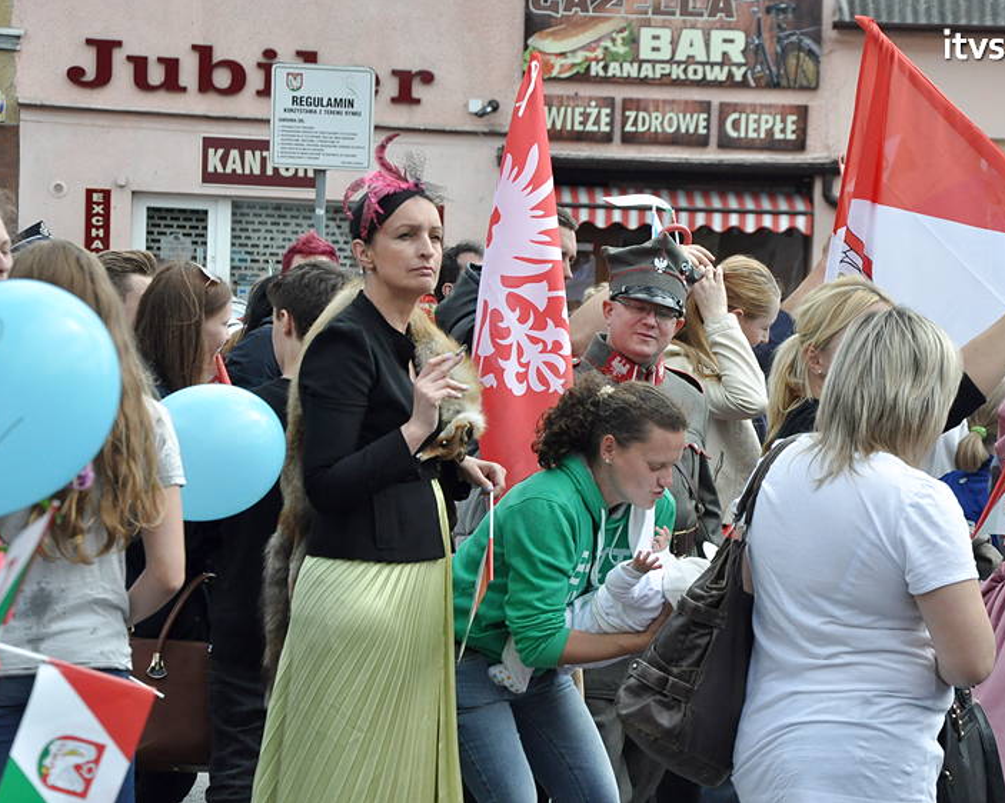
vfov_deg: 12.1
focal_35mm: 128
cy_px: 401
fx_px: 3793
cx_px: 570
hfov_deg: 15.1
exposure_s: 1/1600
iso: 1250
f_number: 8
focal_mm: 75
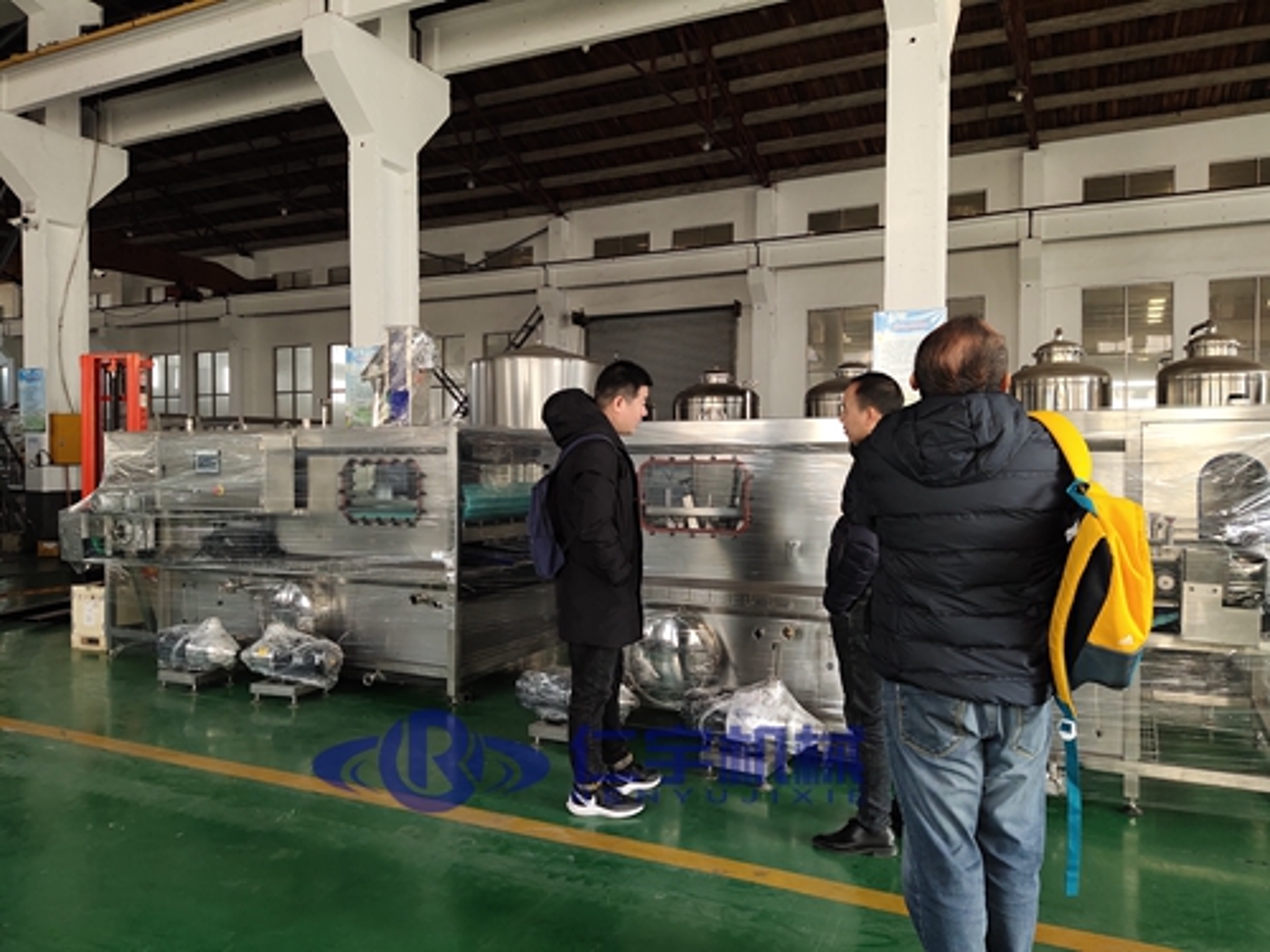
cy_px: 476
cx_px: 635
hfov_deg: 69.4
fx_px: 917
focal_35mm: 25
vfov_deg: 54.9
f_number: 1.8
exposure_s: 1/100
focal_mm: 4.71
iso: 85
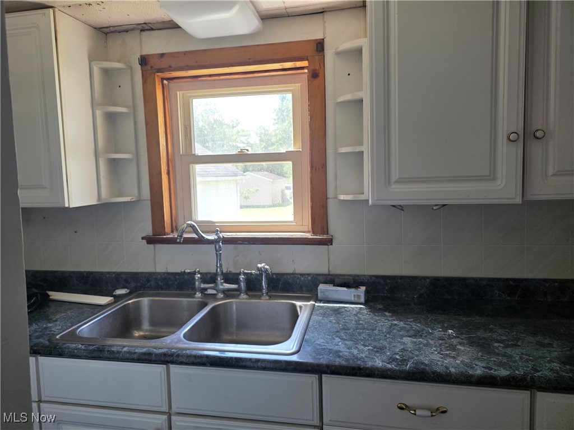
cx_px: 287
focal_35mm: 23
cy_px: 215
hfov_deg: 73.9
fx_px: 381
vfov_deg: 58.9
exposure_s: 1/180
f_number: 1.7
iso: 125
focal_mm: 6.3
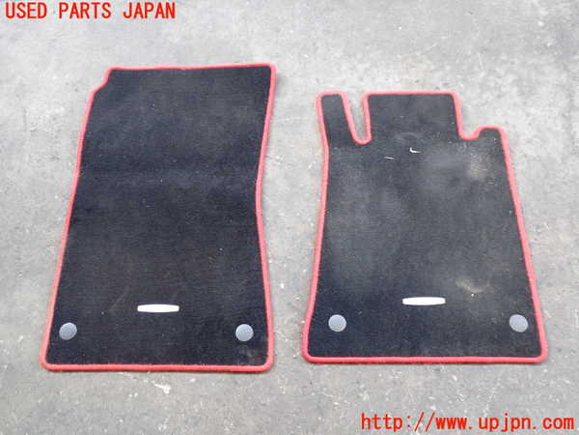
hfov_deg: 60.0
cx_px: 290
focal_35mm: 30
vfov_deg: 46.8
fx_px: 502
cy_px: 218
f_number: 2.3
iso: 250
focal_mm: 5.4
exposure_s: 1/30
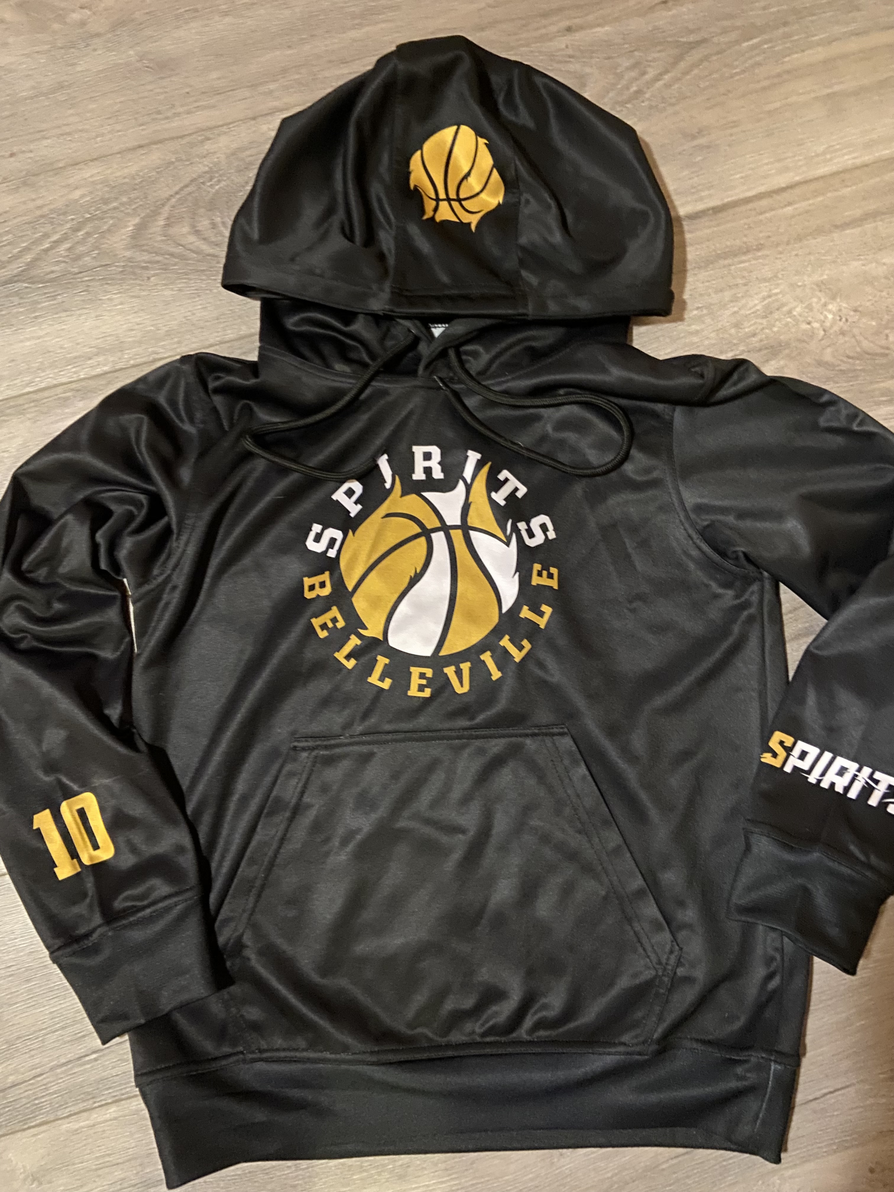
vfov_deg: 67.3
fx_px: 895
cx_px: 447
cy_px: 596
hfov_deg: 53.1
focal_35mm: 26
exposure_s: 1/9
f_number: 1.8
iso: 500
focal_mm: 4.25
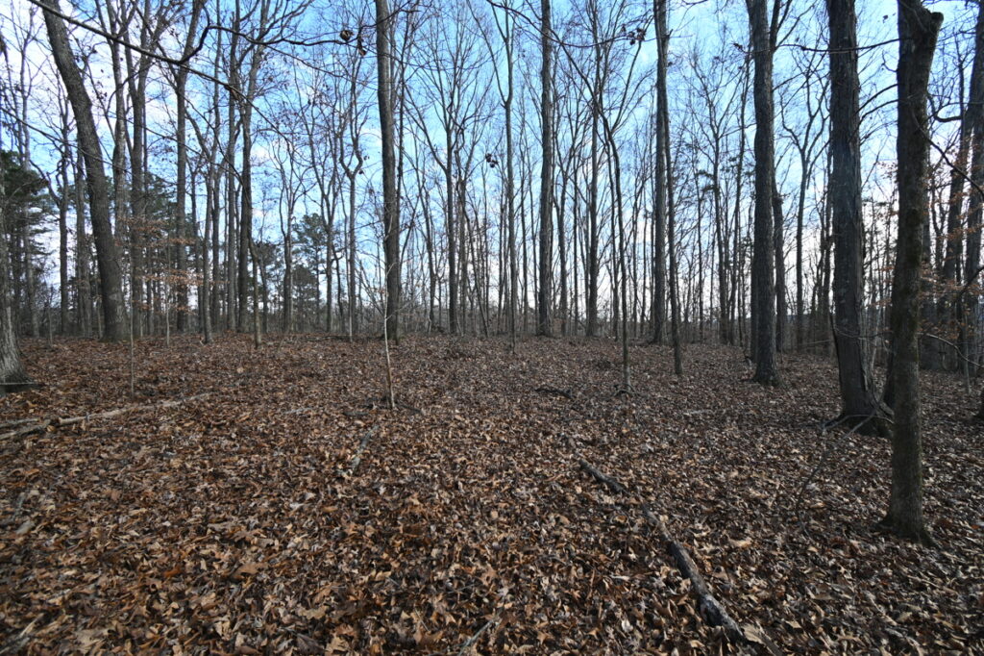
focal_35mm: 15
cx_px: 492
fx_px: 410
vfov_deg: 77.3
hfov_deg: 100.4
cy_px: 328
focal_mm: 10
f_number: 5.6
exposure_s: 1/100
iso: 100
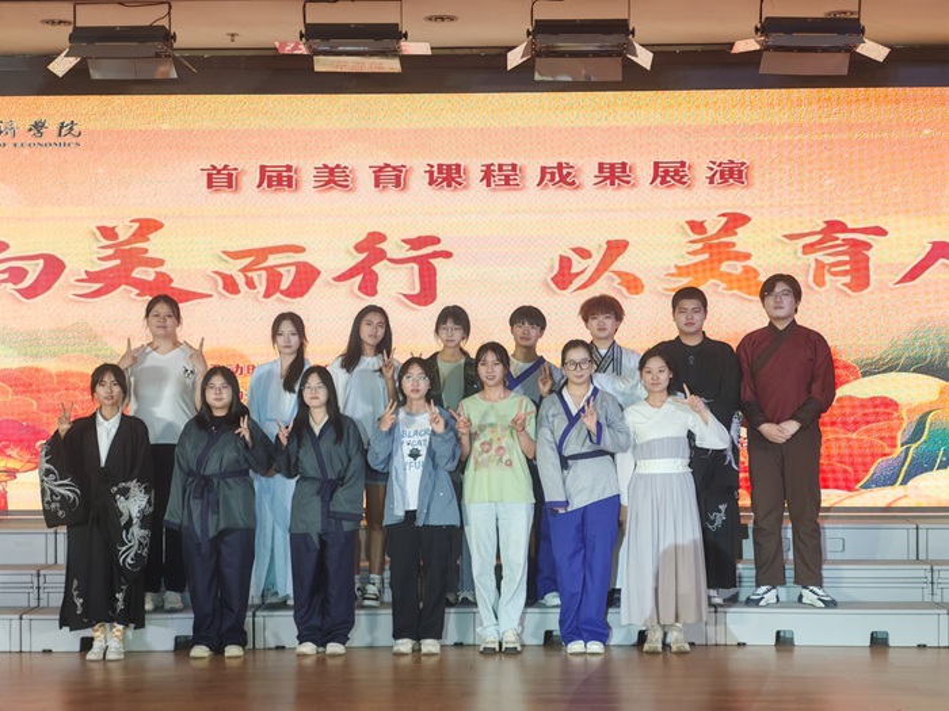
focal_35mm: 68
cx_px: 474
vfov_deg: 21.6
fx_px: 1864
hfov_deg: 28.6
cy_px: 356
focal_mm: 8.67
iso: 200
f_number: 2.4
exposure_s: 1/100
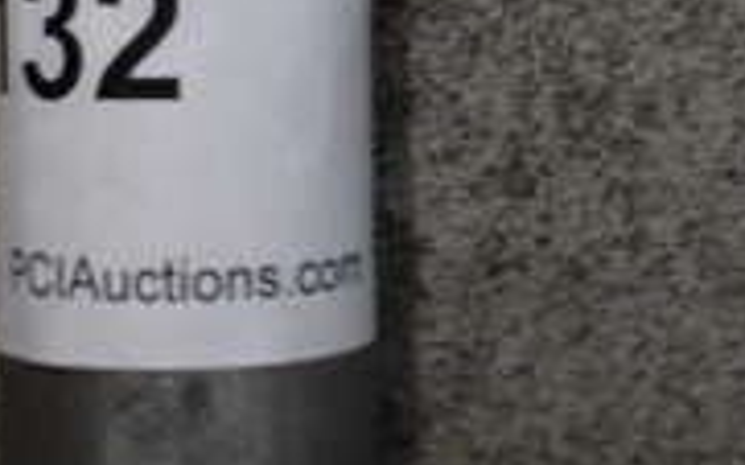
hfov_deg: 13.6
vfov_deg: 7.8
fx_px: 3126
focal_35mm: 154
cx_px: 210
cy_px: -710
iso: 1600
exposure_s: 1/125
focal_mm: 20
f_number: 3.5
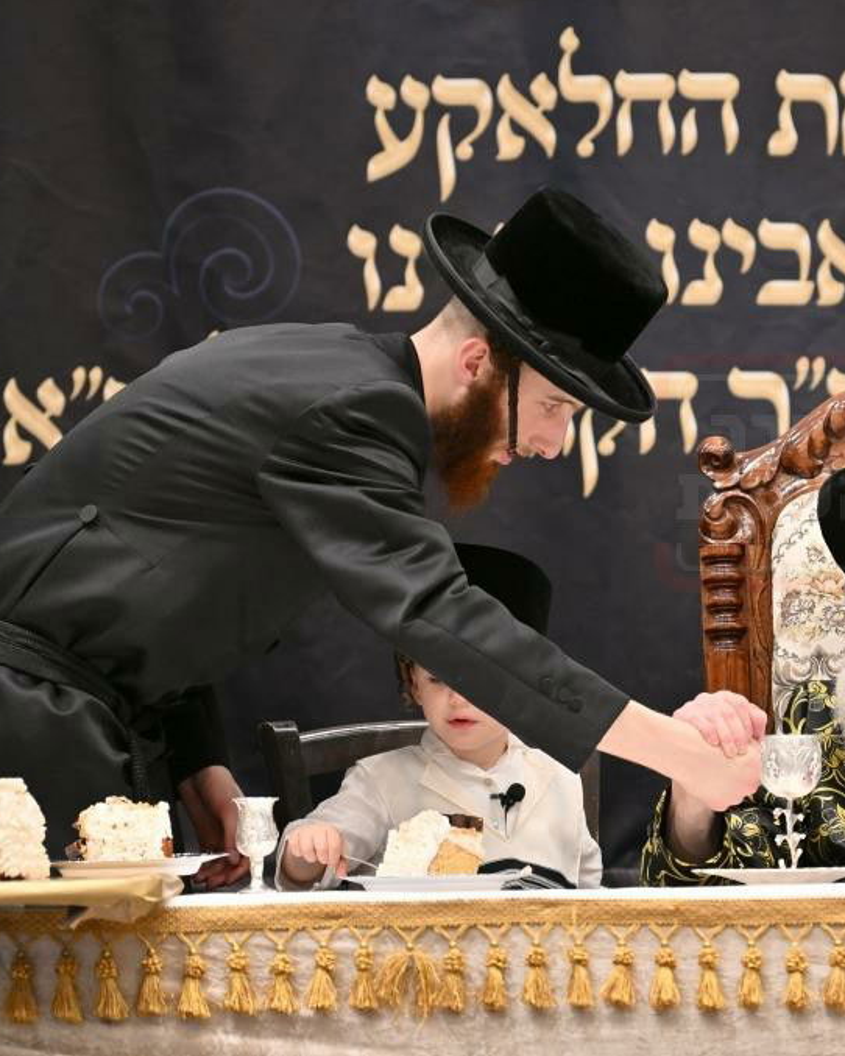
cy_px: 526
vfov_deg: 4.9
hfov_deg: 3.9
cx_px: 773
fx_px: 12280
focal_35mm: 393
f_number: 2.8
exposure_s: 1/250
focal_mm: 185
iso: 200
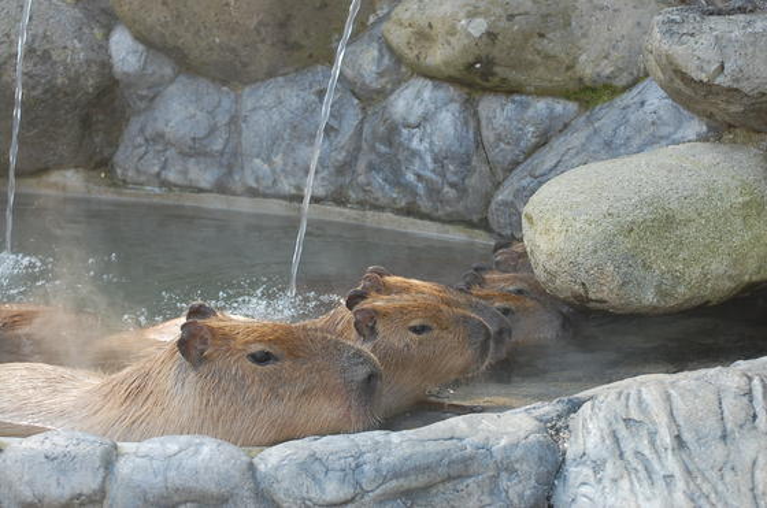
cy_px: 254
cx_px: 384
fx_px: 2743
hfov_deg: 15.9
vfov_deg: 10.6
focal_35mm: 129
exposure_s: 1/200
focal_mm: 86
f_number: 4.8
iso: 400
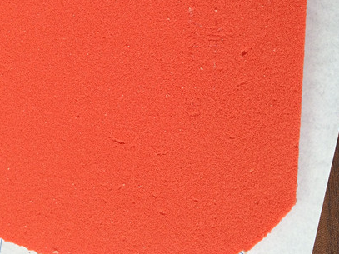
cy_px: 13
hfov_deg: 31.8
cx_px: 63
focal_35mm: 59
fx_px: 578
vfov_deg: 23.9
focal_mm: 4.12
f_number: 2.2
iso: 32
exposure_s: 1/170
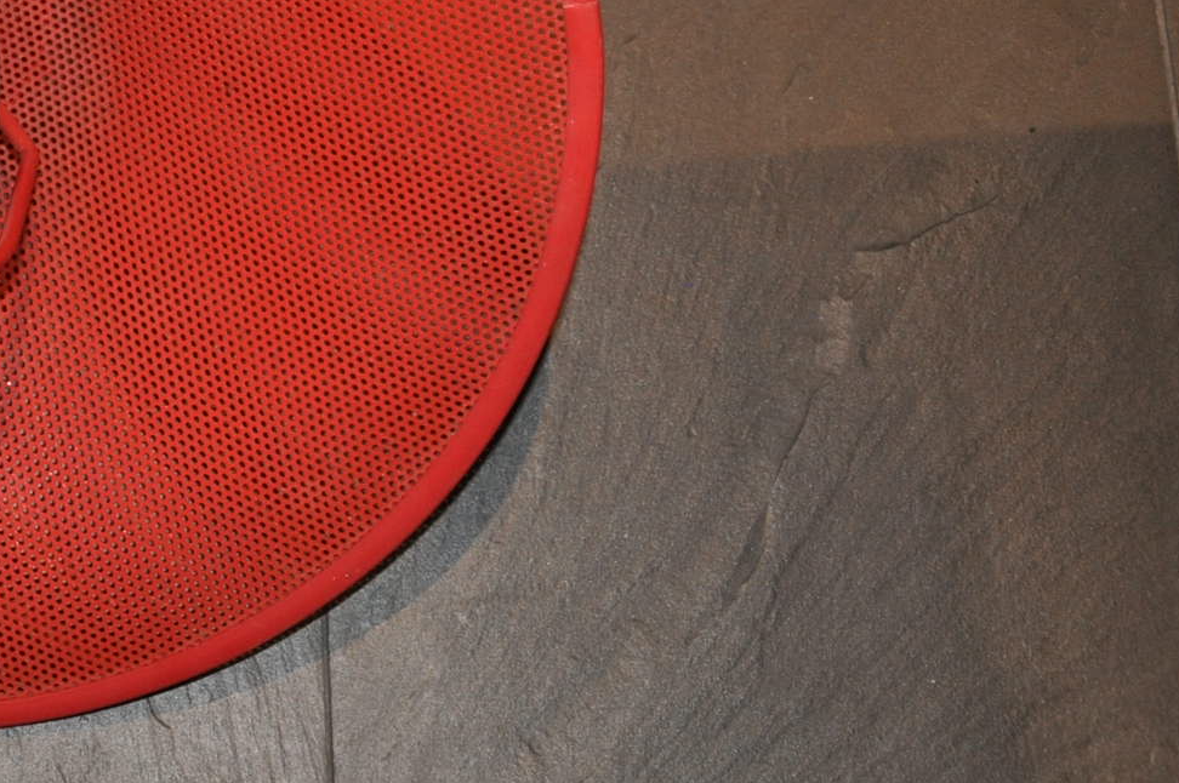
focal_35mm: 86
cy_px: -21
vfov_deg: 15.5
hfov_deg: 22.5
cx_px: -64
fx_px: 2814
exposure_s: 1/60
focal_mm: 26
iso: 800
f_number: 4
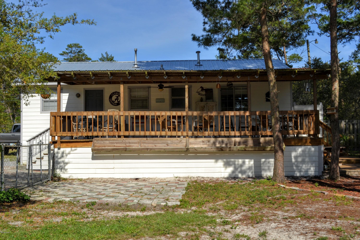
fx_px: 390
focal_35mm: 39
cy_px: 120
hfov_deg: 49.6
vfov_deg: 34.2
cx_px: 180
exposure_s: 1/200
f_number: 10
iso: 100
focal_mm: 26
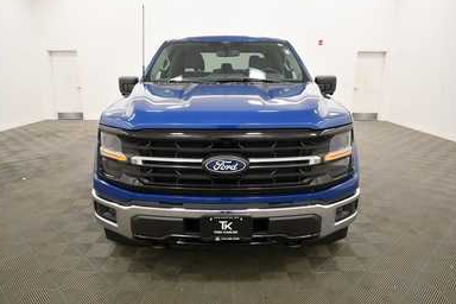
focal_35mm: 25
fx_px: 317
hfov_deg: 71.5
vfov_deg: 51.3
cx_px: 230
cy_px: 148
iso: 900
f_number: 5.3
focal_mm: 16
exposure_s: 1/125
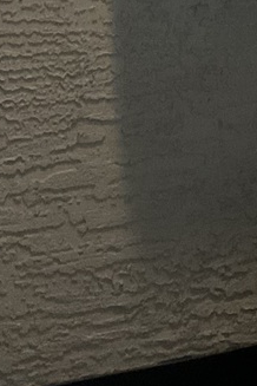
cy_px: -230
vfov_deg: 14.2
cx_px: 411
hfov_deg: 9.9
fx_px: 1424
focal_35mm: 133
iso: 400
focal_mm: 3
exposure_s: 1/30
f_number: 1.8
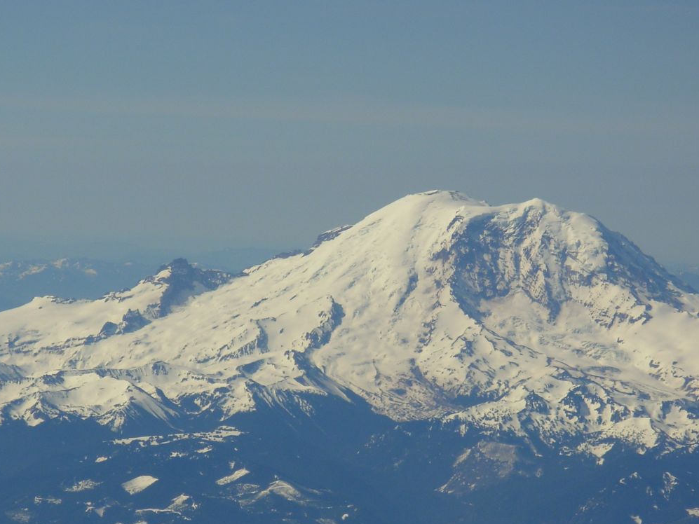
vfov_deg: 6.1
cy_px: 297
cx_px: 332
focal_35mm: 244
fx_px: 4928
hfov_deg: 8.1
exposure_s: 1/627
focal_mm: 31.4
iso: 50
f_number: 5
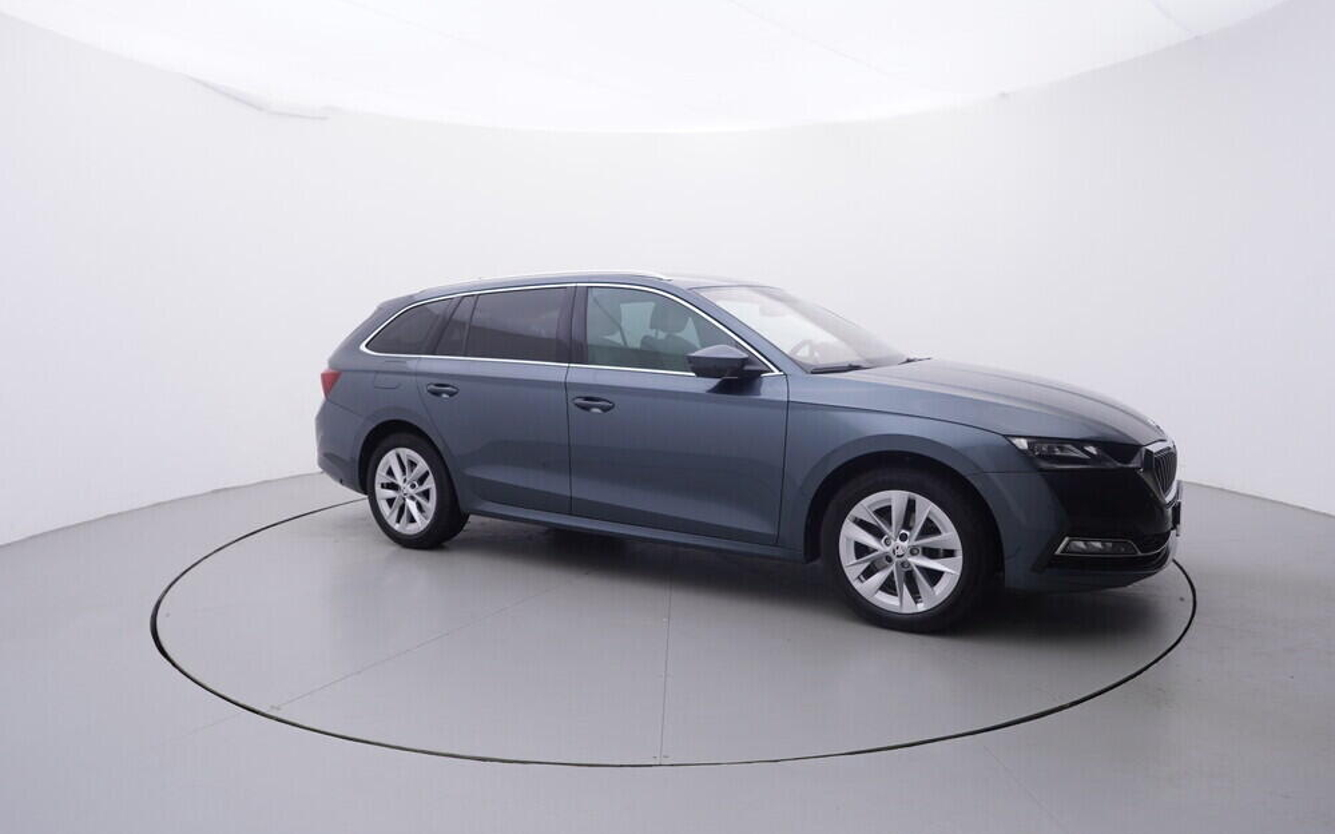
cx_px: 674
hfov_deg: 75.9
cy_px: 422
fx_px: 856
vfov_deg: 52.0
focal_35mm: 24
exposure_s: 1/80
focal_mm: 15
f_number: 5
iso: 200
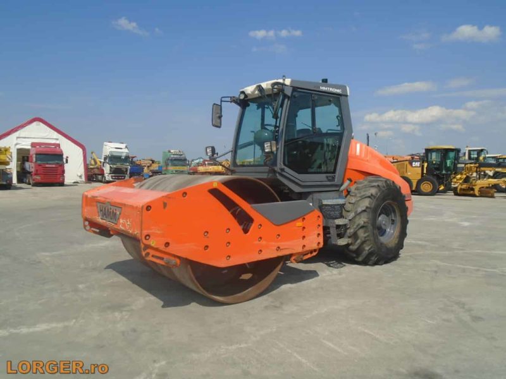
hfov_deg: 67.3
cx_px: 253
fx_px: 380
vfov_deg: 53.1
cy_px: 190
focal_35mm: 26
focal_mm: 4.6
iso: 100
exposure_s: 1/250
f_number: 8
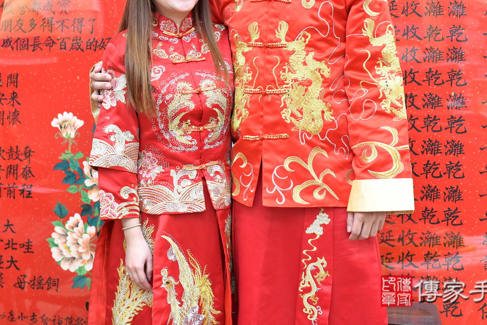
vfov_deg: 23.5
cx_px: 219
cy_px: 70
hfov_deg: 35.0
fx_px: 771
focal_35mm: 57
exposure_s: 1/200
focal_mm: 35
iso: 1000
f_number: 4.5
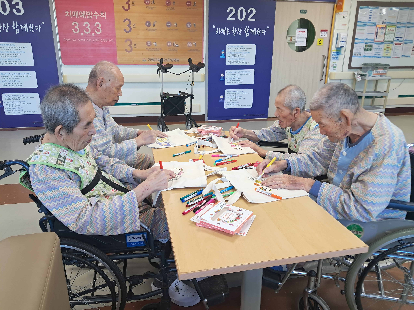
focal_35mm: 27
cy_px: 155
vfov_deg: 51.4
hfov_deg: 65.3
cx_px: 207
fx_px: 323
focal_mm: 4
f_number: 1.8
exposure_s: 1/60
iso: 160
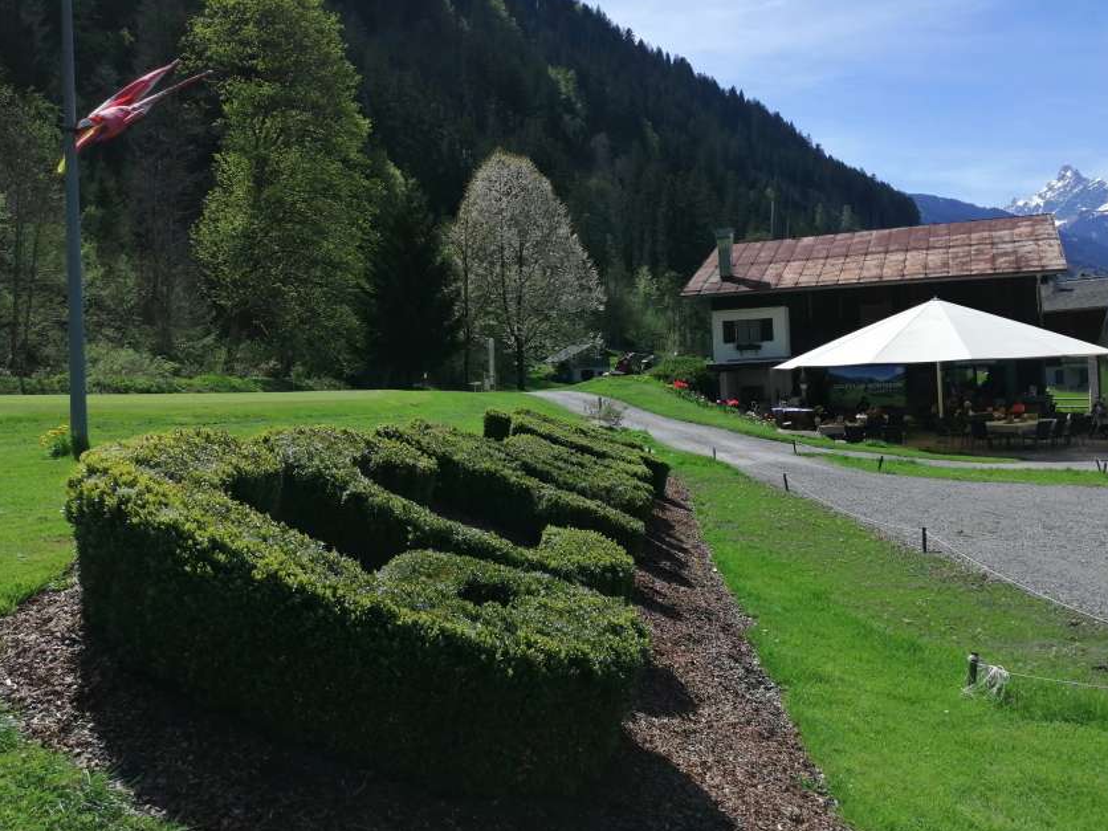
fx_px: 992
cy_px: 360
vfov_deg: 45.3
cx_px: 569
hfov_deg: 58.3
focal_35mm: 31
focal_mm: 3.88
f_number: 1.8
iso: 50
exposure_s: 1/1439
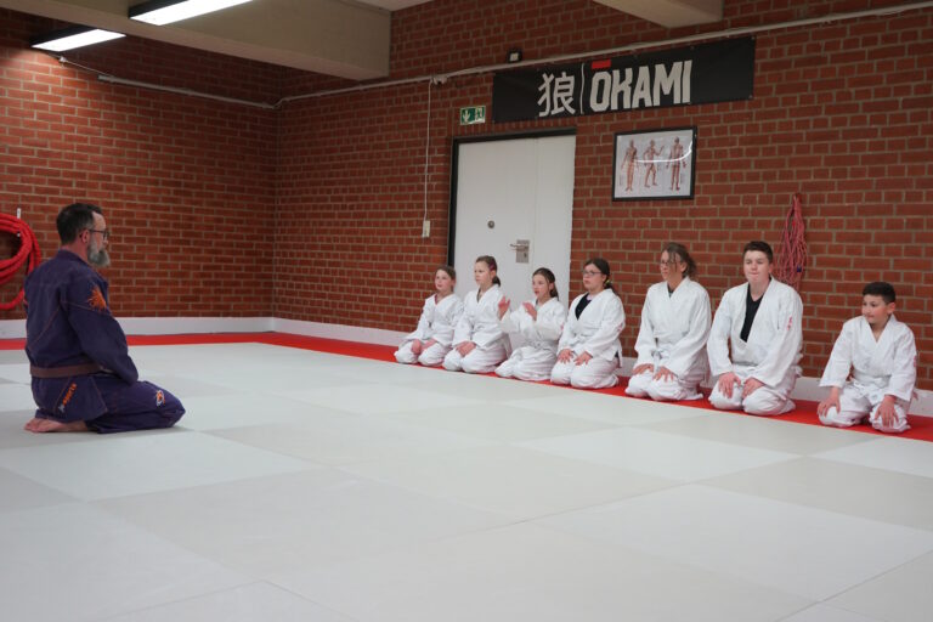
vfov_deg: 35.9
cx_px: 466
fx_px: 959
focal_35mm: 37
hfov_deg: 51.9
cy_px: 311
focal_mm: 37
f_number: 4
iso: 1250
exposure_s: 1/160
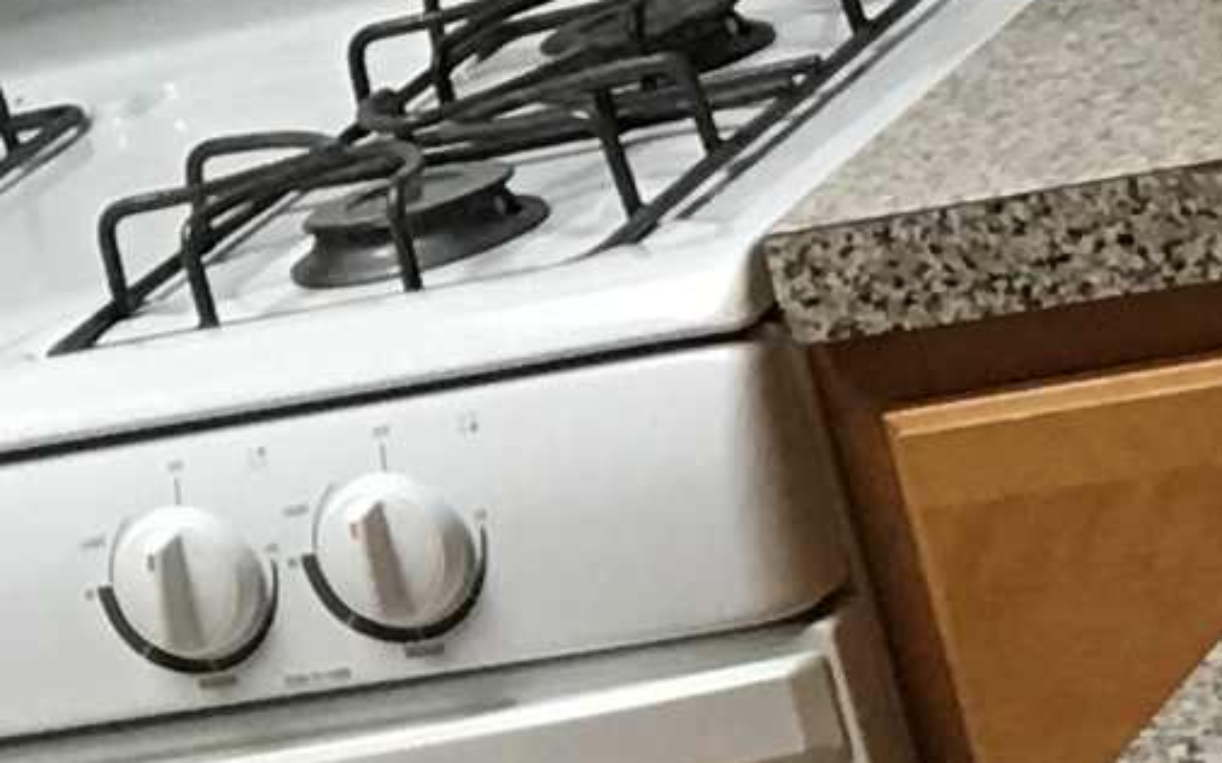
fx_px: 8158
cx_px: -1082
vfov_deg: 5.3
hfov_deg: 8.2
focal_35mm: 245
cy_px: 678
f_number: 2.2
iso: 50
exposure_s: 1/15
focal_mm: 4.15
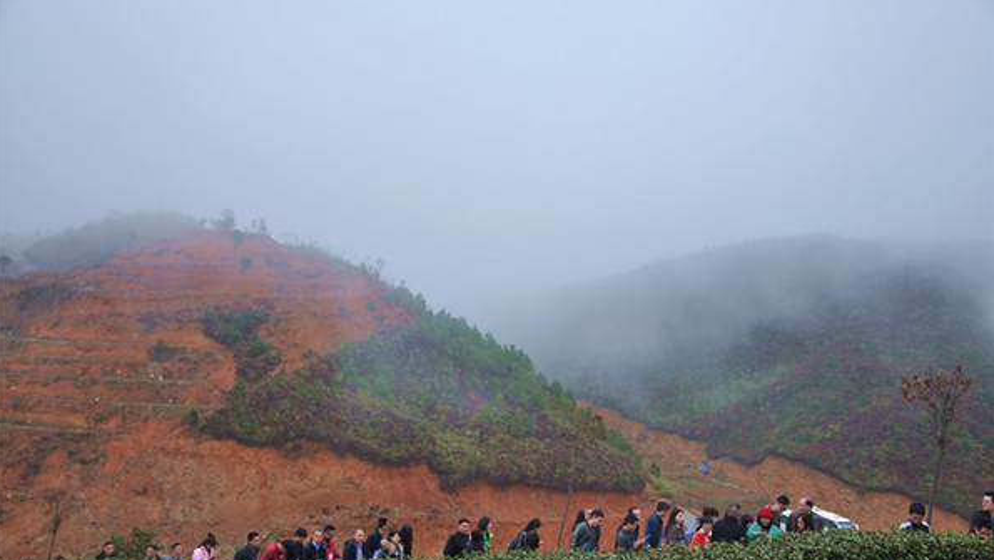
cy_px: 301
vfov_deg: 30.1
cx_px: 494
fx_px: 1042
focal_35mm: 40
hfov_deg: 51.0
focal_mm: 25
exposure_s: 1/125
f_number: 4
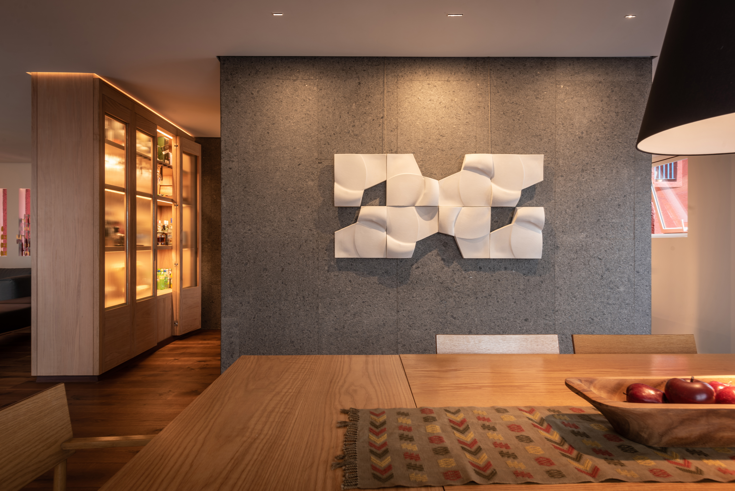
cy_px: 246
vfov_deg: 59.5
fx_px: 429
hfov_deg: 81.2
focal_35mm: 21
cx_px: 368
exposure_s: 4
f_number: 11
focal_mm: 21
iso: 31
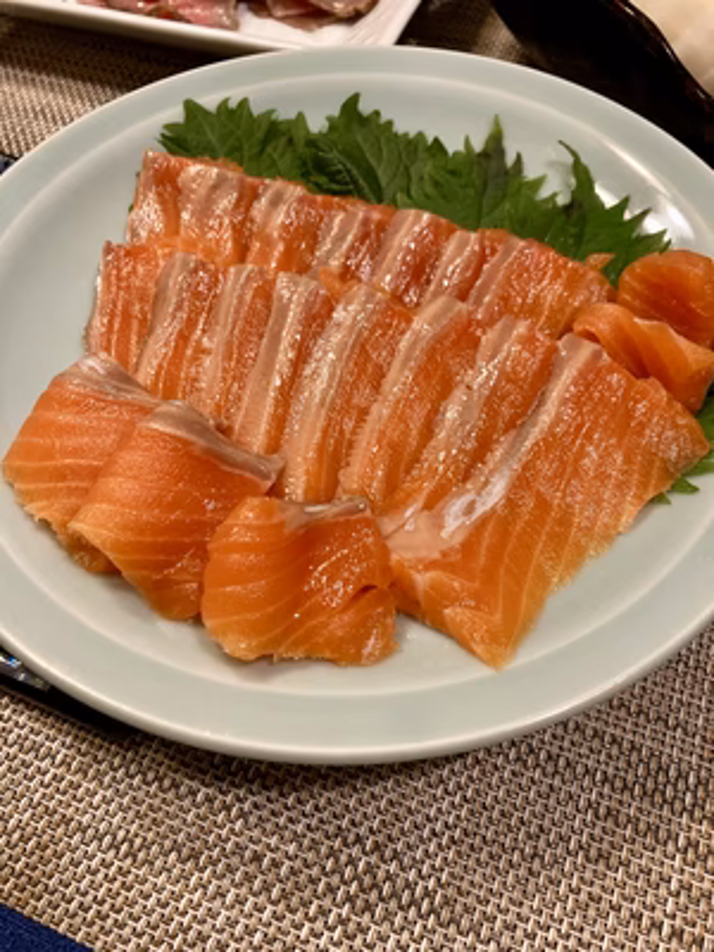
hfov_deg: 49.7
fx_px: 770
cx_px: 357
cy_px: 476
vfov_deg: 63.4
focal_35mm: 28
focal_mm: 3.99
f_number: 1.8
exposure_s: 1/50
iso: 125
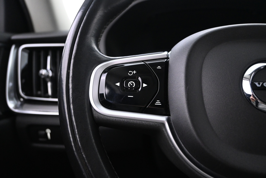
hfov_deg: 61.9
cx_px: 133
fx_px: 222
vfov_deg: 43.6
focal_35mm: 30
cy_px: 89
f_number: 3.8
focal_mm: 20
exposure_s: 1/25
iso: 3200
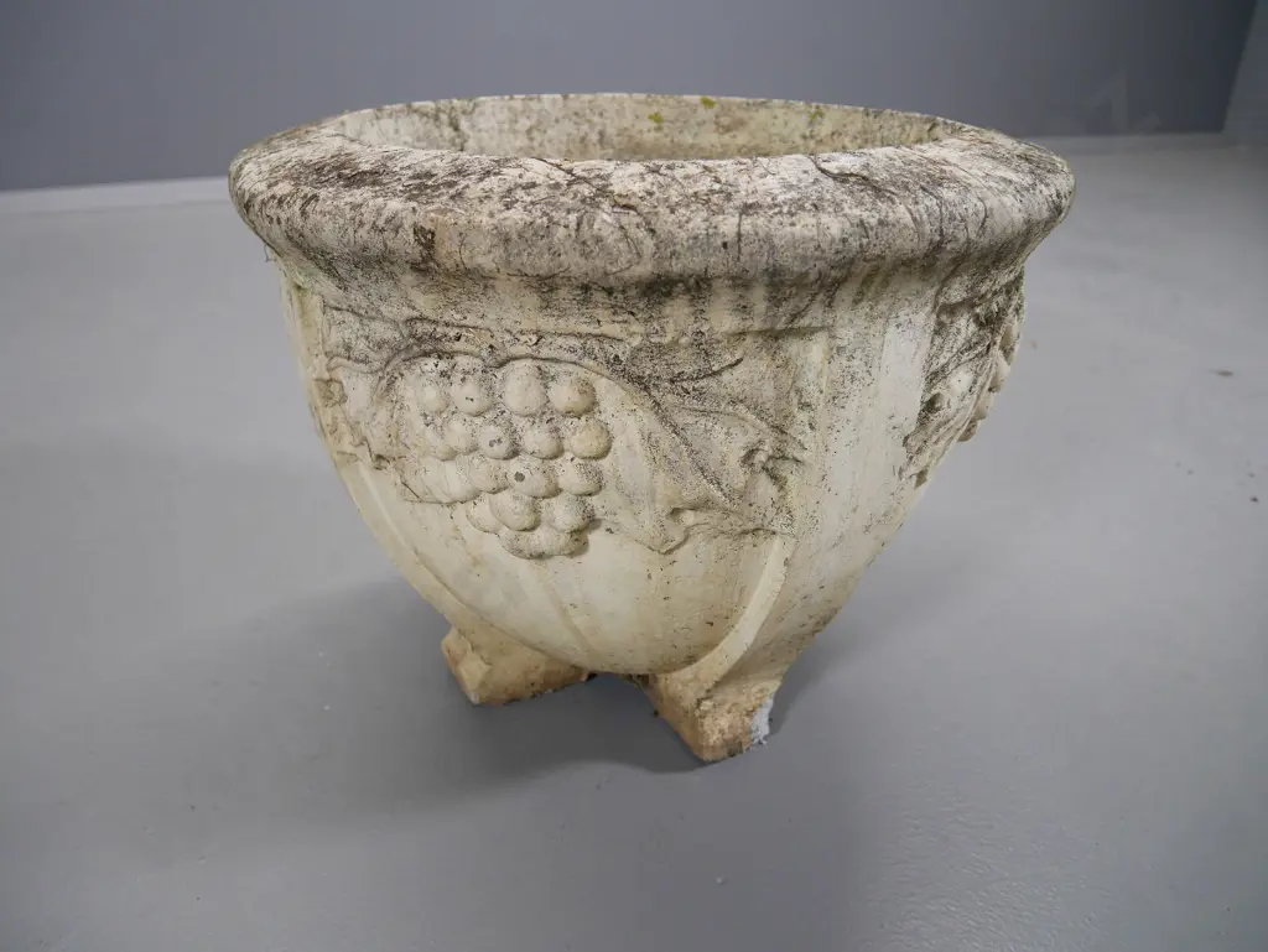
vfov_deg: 56.9
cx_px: 634
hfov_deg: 71.6
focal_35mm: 24
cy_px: 476
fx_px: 880
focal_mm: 12
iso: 640
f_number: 3.5
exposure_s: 1/60
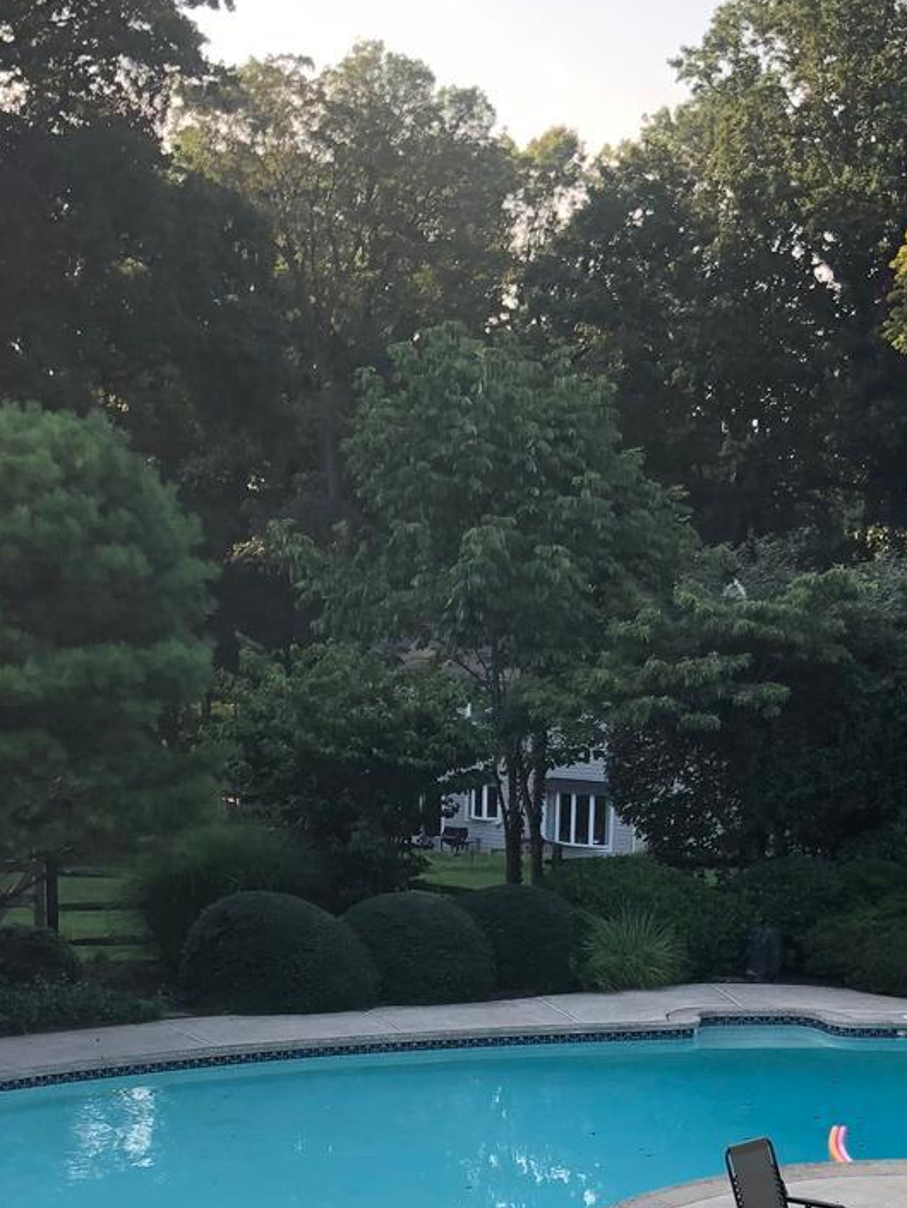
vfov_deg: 30.2
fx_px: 2130
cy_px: 1103
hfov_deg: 24.0
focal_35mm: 61
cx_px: 430
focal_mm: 3.99
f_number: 1.8
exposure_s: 1/256
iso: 20
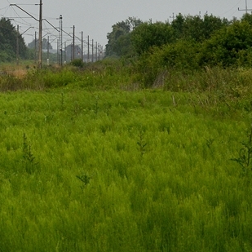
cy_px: 14
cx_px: -132
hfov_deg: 7.4
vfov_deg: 7.5
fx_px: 1914
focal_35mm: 232
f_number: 6.3
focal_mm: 55
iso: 400
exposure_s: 1/320
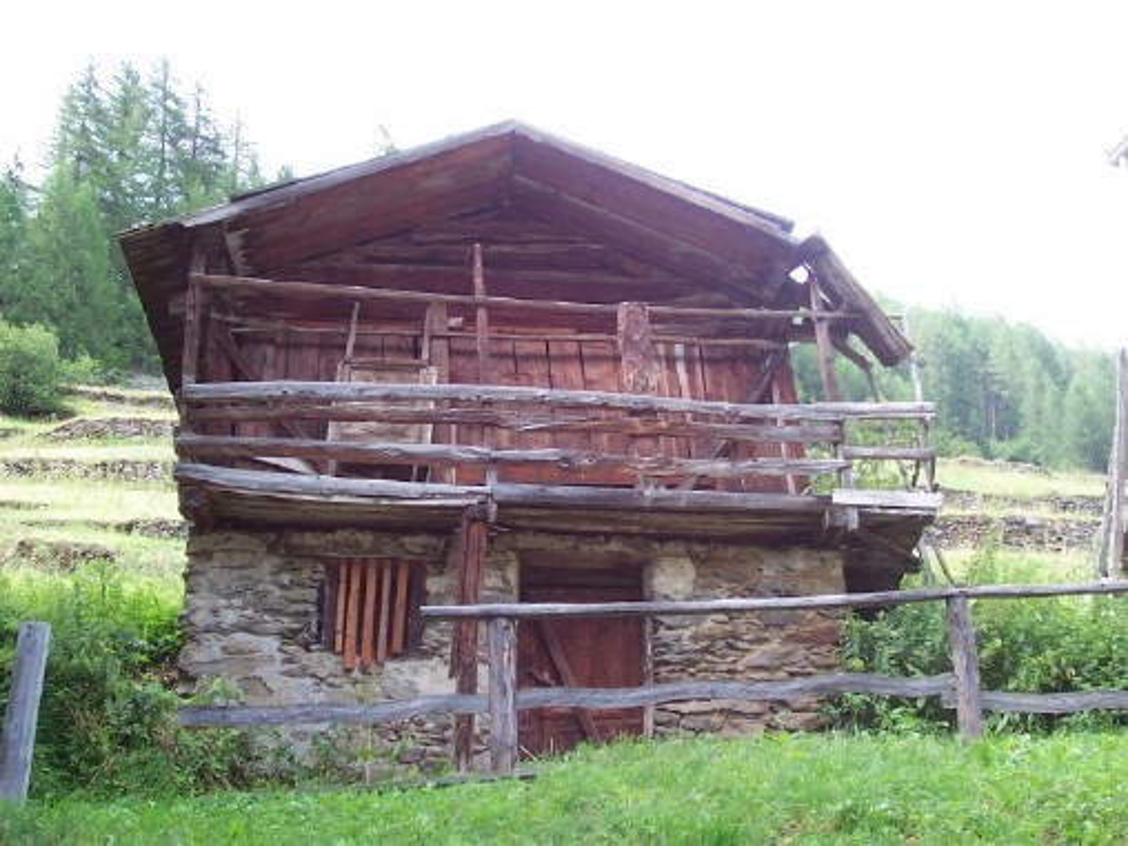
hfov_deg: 41.2
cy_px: 423
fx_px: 1499
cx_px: 564
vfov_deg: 31.5
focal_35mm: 46
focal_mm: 7
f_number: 3
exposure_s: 1/60
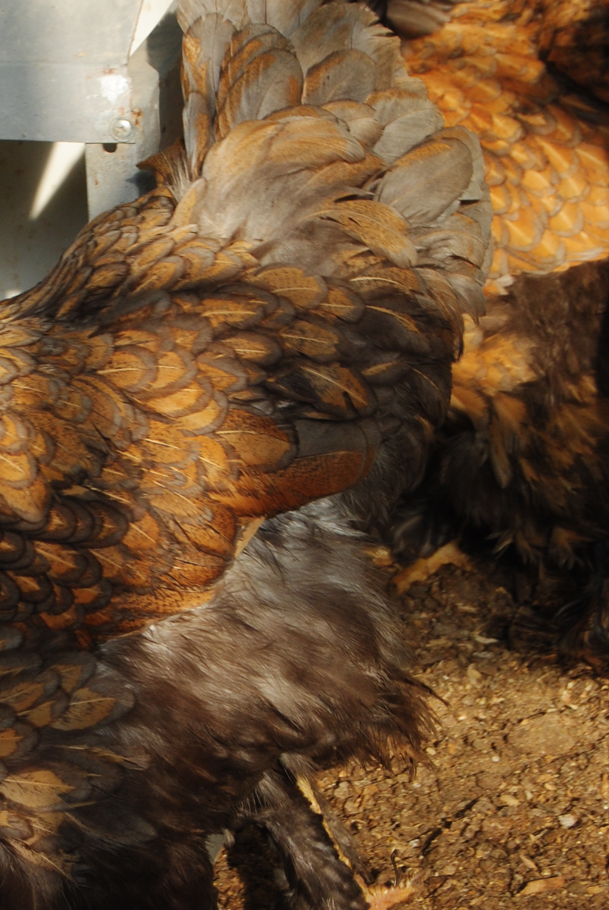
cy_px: 450
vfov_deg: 12.1
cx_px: -10
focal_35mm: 169
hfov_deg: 8.1
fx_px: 4277
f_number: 9
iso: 200
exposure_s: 1/100
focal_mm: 55
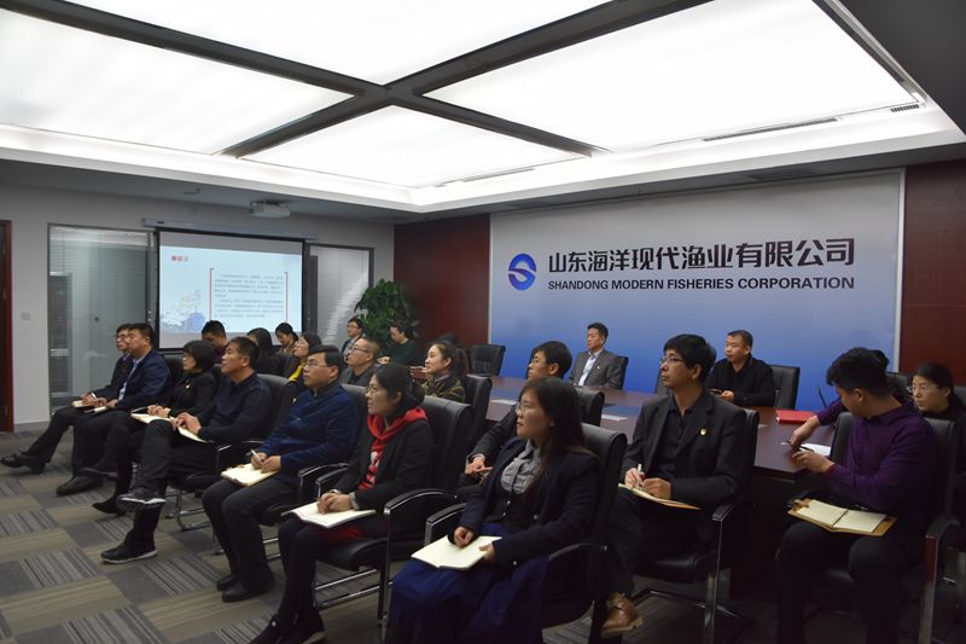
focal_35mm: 24
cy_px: 322
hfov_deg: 73.8
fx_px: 644
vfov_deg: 53.1
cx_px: 483
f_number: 5
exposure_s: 1/100
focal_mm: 16
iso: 800
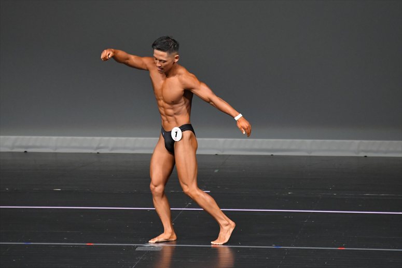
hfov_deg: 5.5
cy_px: 134
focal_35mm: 375
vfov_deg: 3.7
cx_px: 201
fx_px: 4186
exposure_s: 1/400
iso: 4000
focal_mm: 250
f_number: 5.6
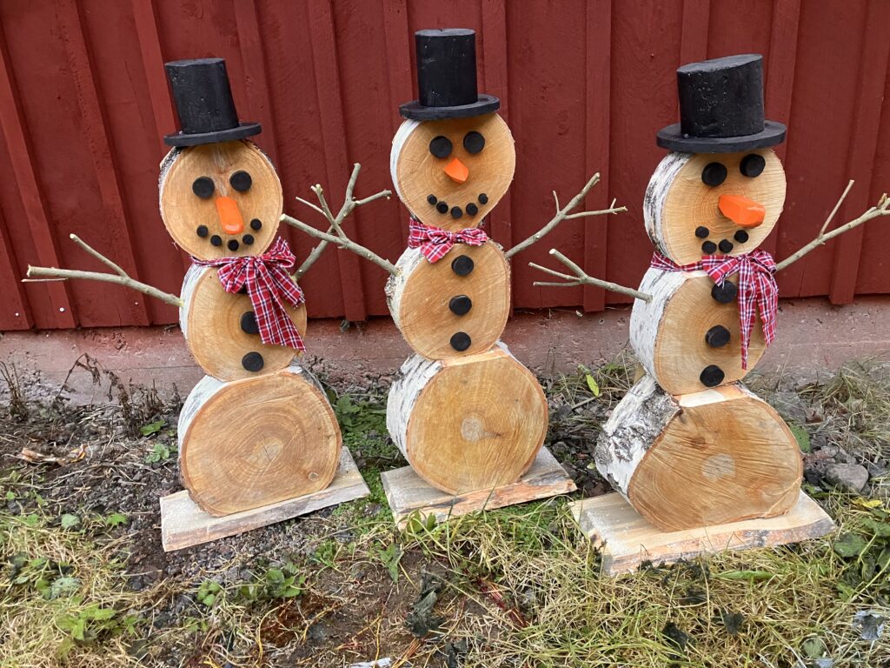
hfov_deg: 63.4
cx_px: 445
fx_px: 720
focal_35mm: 28
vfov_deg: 49.7
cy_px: 334
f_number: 1.8
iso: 200
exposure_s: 1/50
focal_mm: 3.99
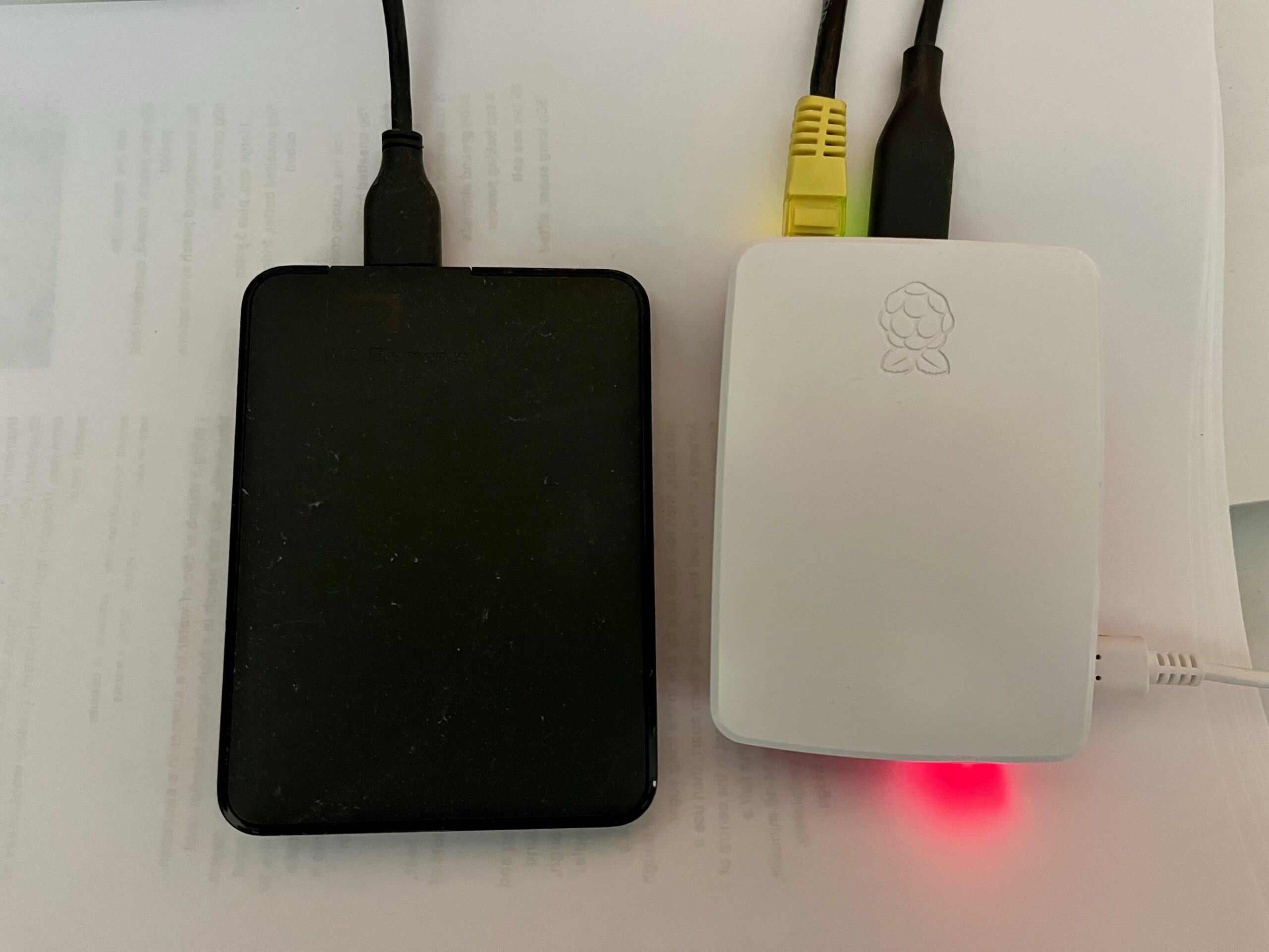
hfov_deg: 67.3
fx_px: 953
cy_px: 476
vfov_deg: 53.1
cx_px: 634
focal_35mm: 26
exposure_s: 1/30
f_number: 1.6
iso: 800
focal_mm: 5.1
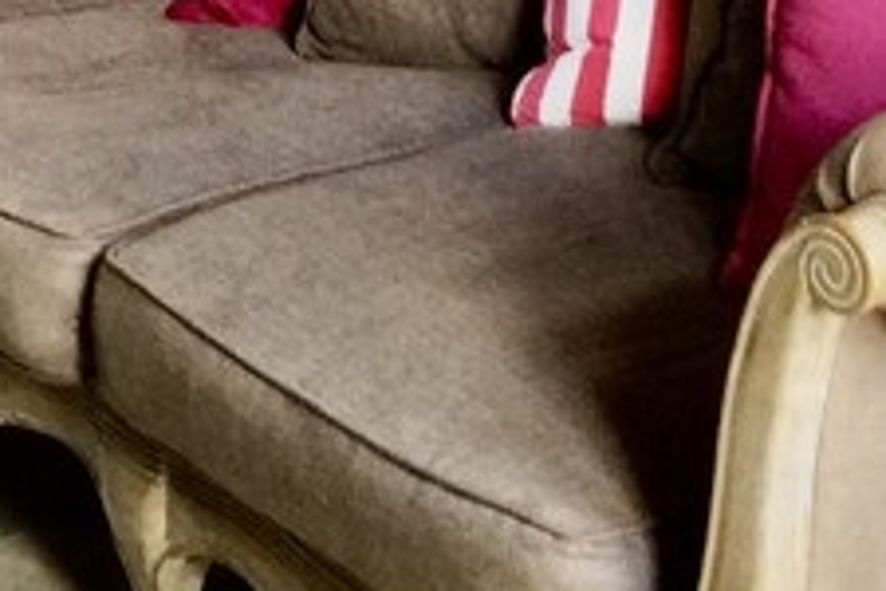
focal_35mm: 118
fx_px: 2904
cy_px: -366
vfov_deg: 11.1
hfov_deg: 16.4
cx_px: -260
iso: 80
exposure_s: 1/24
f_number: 2.4
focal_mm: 3.3
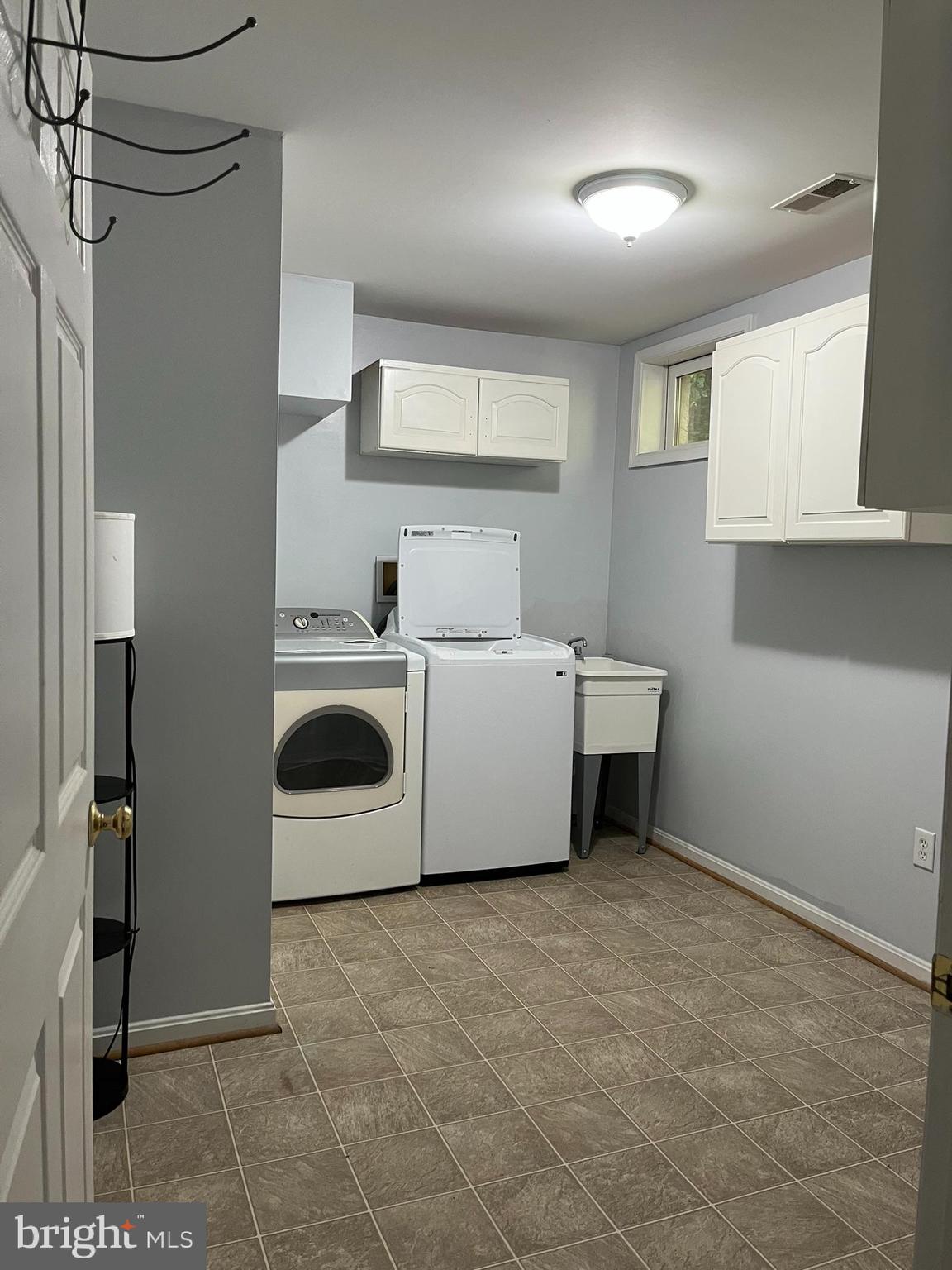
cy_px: 635
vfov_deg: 67.3
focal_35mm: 26
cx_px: 476
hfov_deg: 53.1
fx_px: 953
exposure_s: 1/60
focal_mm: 5.1
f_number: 1.6
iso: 160
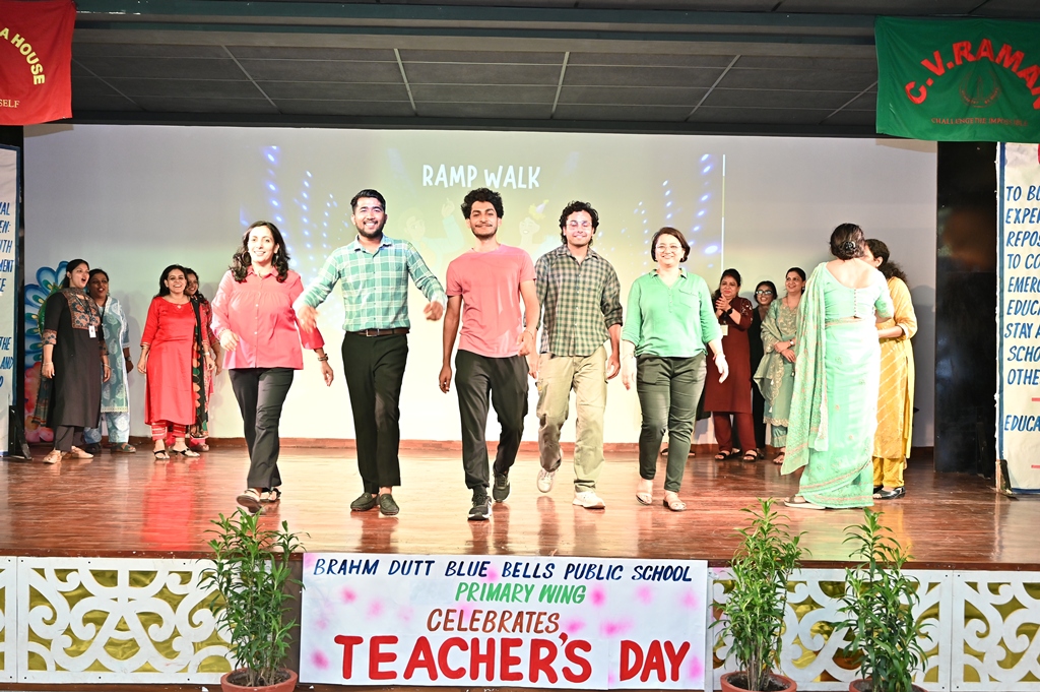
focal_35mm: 36
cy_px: 346
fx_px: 1039
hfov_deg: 53.2
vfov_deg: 36.8
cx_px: 520
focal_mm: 36
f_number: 4
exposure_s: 1/100
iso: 800
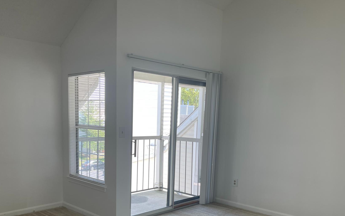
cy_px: 159
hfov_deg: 58.0
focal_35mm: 33
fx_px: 310
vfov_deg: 37.5
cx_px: 152
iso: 40
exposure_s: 1/120
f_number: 1.6
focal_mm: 5.1
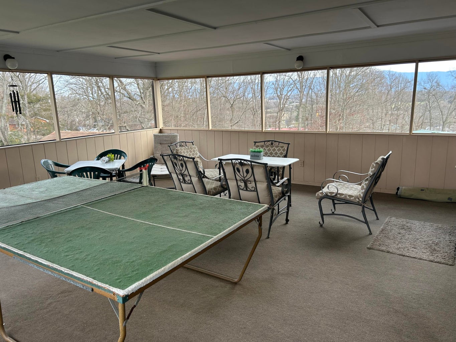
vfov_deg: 53.1
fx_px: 343
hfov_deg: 67.3
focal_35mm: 26
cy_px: 171
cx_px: 228
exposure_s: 1/136
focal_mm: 5.7
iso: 32
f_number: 1.5
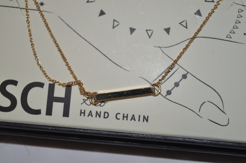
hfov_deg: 24.7
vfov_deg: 16.5
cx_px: 123
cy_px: 82
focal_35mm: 82
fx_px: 563
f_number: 5.6
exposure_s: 1/60
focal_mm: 55
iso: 450
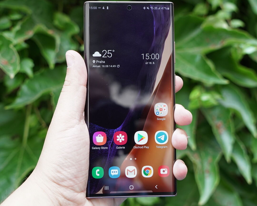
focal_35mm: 55
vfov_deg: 27.6
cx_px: 145
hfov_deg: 34.1
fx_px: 418
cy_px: 102
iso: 320
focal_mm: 33
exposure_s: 1/160
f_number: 4
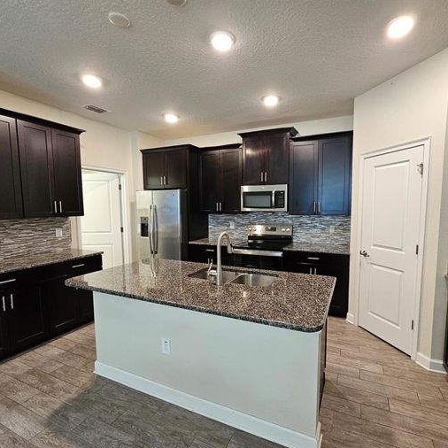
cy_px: 232
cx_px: 243
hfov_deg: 87.2
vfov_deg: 87.4
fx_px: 234
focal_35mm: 16
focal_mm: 2.2
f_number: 2.2
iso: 400
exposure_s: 1/60
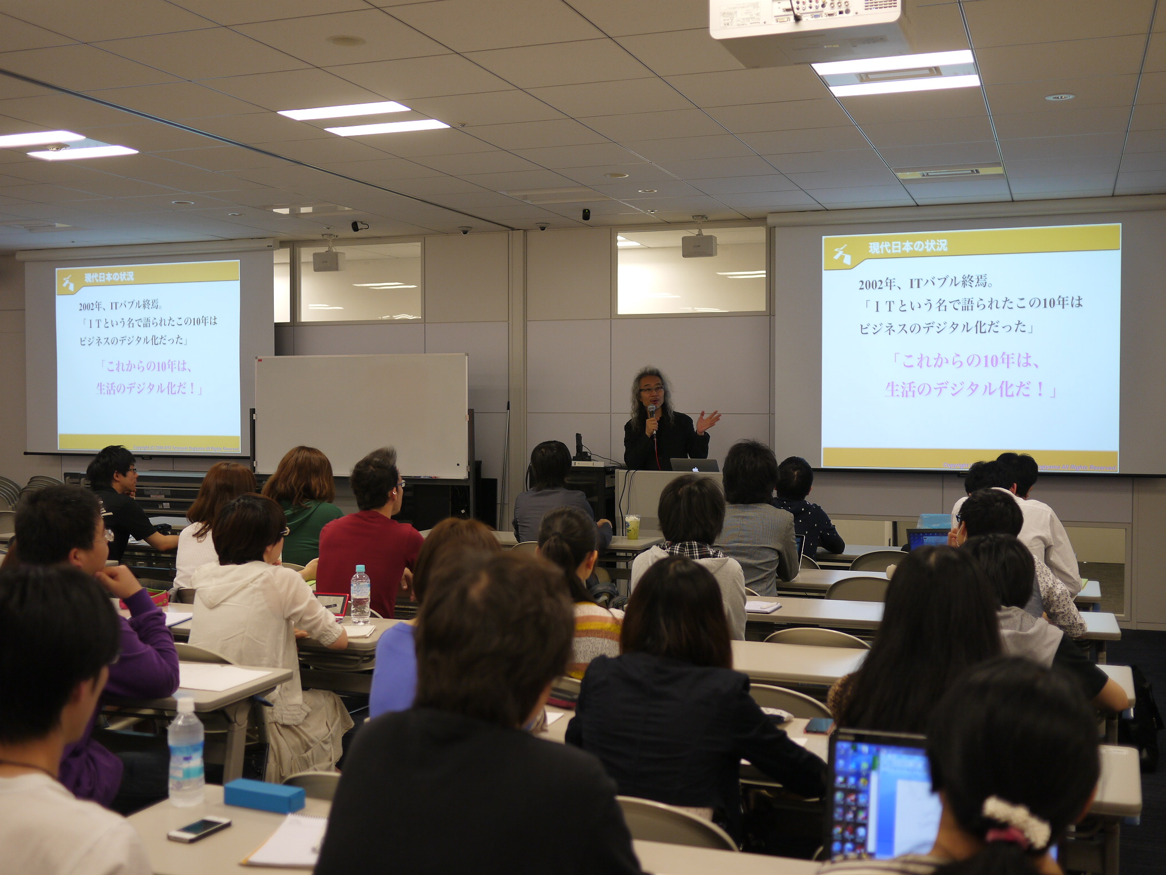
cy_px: 438
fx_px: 1347
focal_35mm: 40
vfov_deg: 36.0
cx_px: 583
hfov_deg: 46.8
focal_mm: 20
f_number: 1.7
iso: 160
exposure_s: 1/160
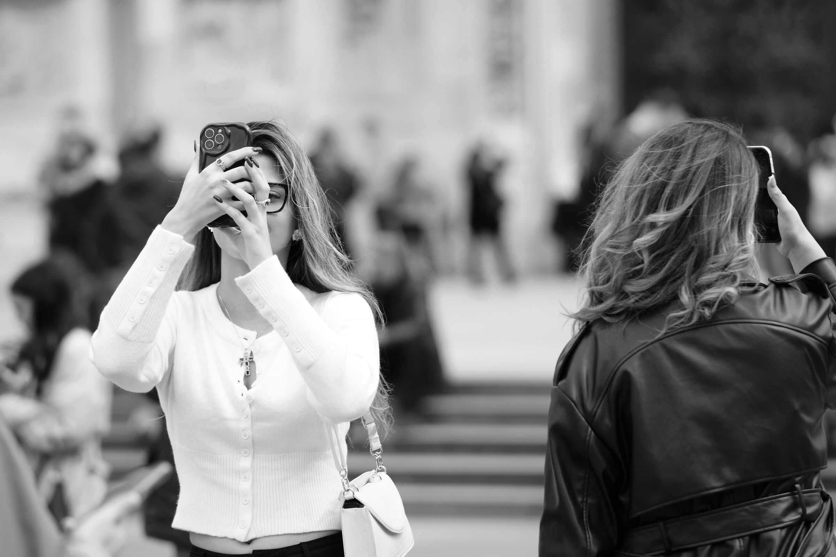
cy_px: 278
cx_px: 418
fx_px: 4807
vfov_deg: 6.6
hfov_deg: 9.9
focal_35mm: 207
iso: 100
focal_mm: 138
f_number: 2.8
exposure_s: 1/800
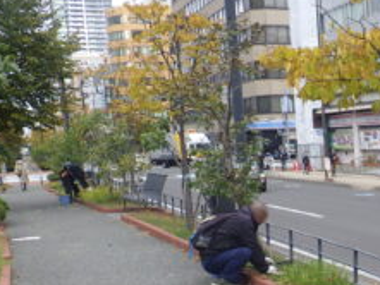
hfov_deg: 24.3
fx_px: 791
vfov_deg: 19.8
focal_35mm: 72
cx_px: 465
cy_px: 288
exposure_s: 1/320
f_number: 4.2
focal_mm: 5
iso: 125
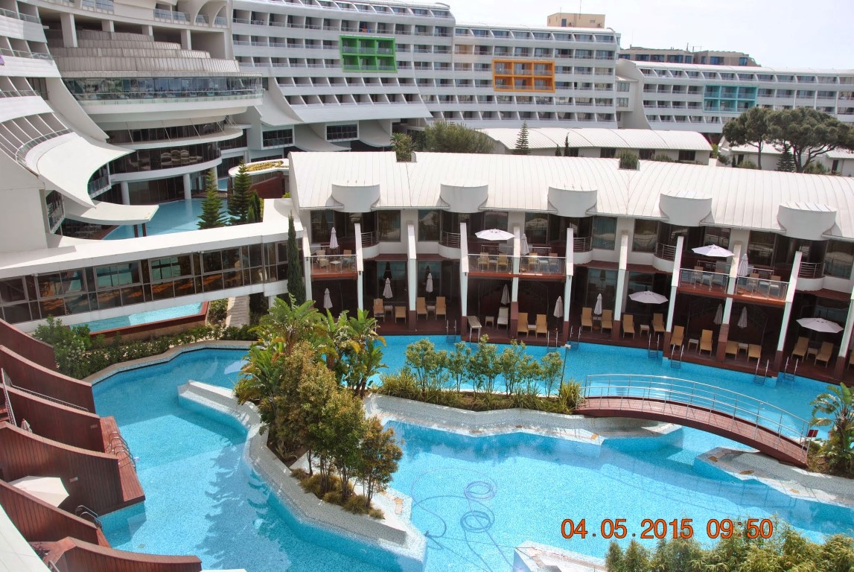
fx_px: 641
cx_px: 427
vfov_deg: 48.1
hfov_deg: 67.3
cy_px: 286
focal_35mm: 27
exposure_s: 1/250
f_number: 8
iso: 100
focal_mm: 18
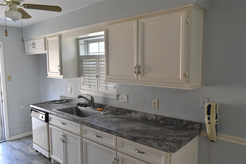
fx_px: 184
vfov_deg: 47.9
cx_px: 123
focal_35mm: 27
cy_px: 82
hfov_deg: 67.4
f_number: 11
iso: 1600
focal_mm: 18
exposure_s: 1/30
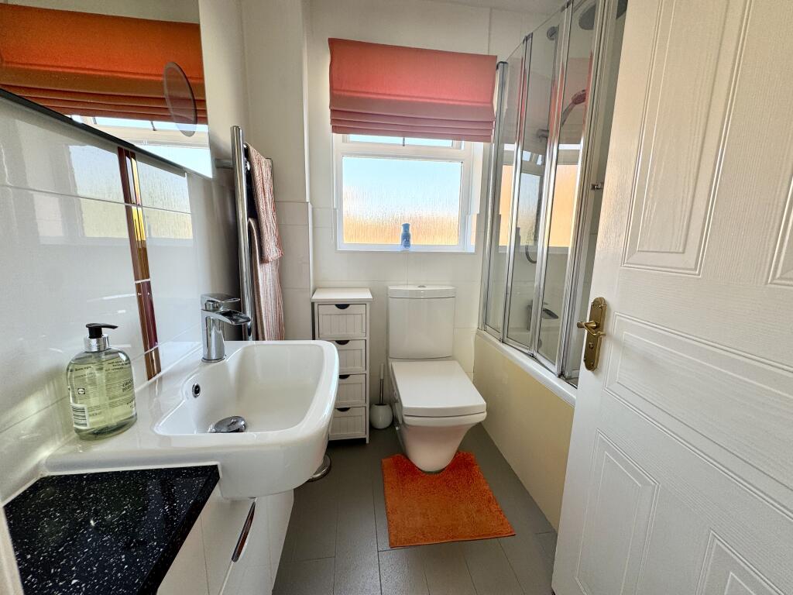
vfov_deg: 85.7
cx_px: 396
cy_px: 298
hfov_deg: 102.1
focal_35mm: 14
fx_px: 321
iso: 50
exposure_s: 1/99
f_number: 2.2
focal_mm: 2.22
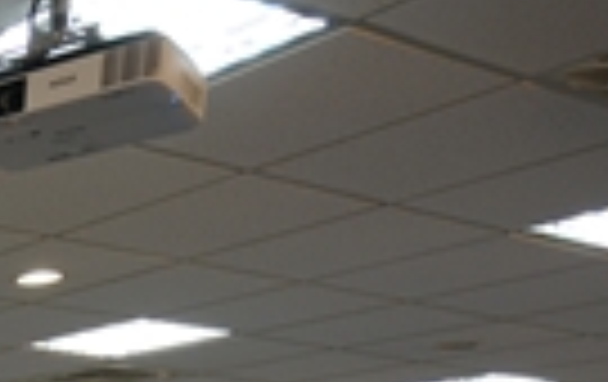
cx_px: -601
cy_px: 847
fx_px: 1179
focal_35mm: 71
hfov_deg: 18.7
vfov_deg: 14.2
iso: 400
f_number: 4
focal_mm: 16
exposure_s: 1/30
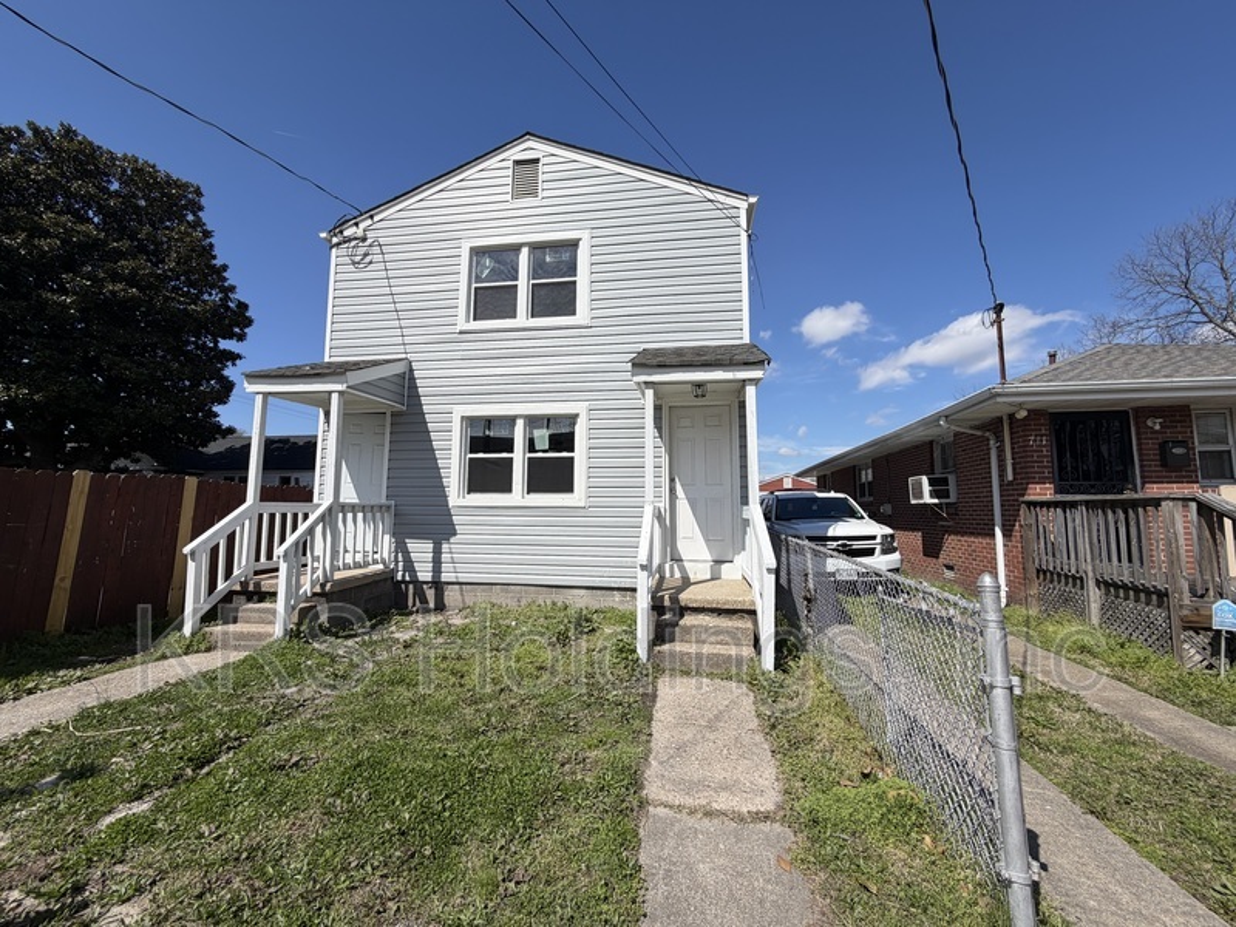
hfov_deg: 102.1
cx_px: 618
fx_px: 500
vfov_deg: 85.7
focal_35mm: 14
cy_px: 464
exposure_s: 1/1285
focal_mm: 2.22
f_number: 2.2
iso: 20
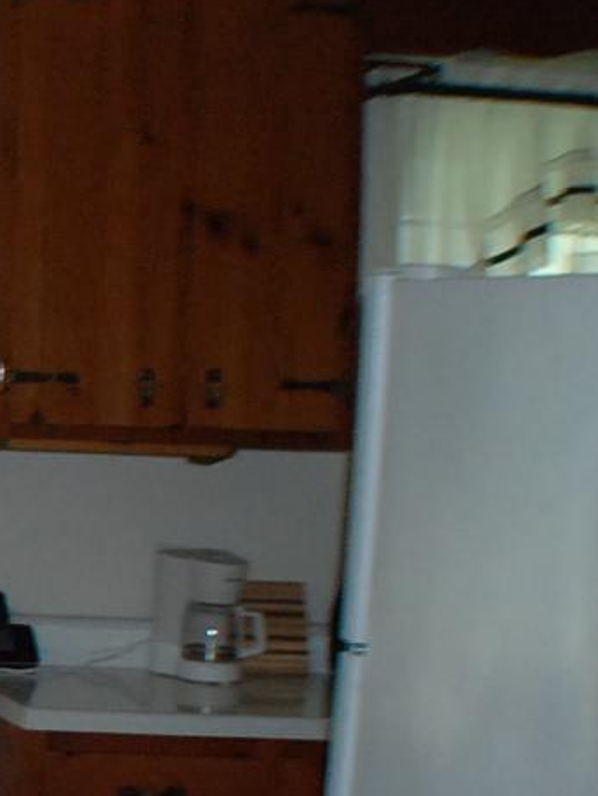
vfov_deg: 16.0
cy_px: 674
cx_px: -810
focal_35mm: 122
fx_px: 2807
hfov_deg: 10.5
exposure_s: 1/60
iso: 1000
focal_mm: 20
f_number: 5
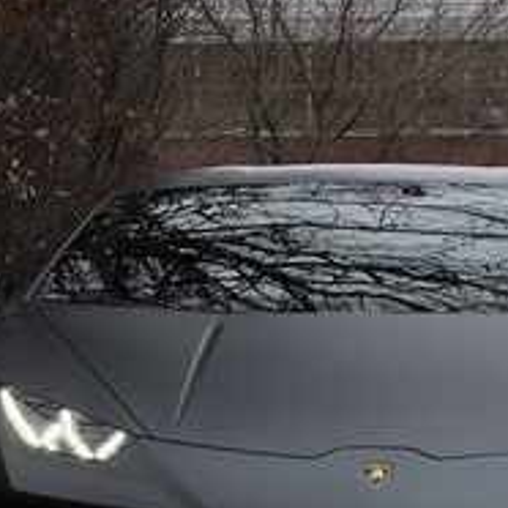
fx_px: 3968
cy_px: 310
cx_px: 382
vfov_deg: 7.3
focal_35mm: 239
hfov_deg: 7.3
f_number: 2.8
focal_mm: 15.66
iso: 64
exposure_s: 1/400
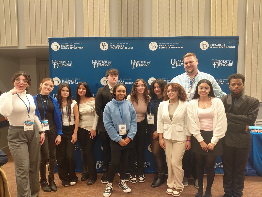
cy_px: 98
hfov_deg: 69.4
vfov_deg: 54.9
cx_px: 131
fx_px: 189
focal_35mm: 25
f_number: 1.8
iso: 320
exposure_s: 1/30
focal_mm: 4.69
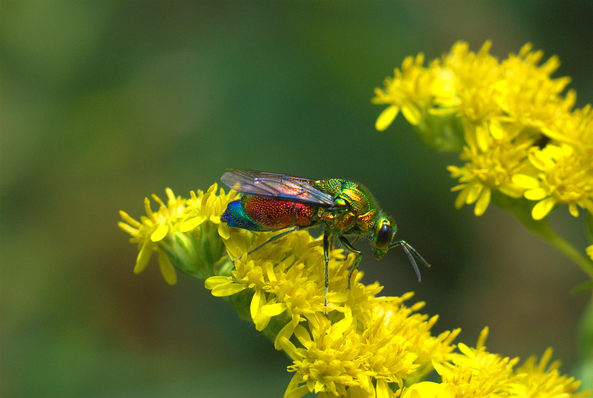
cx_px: 296
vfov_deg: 8.7
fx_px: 2599
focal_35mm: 158
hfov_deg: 13.0
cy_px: 199
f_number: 8
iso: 500
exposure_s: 1/320
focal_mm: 105
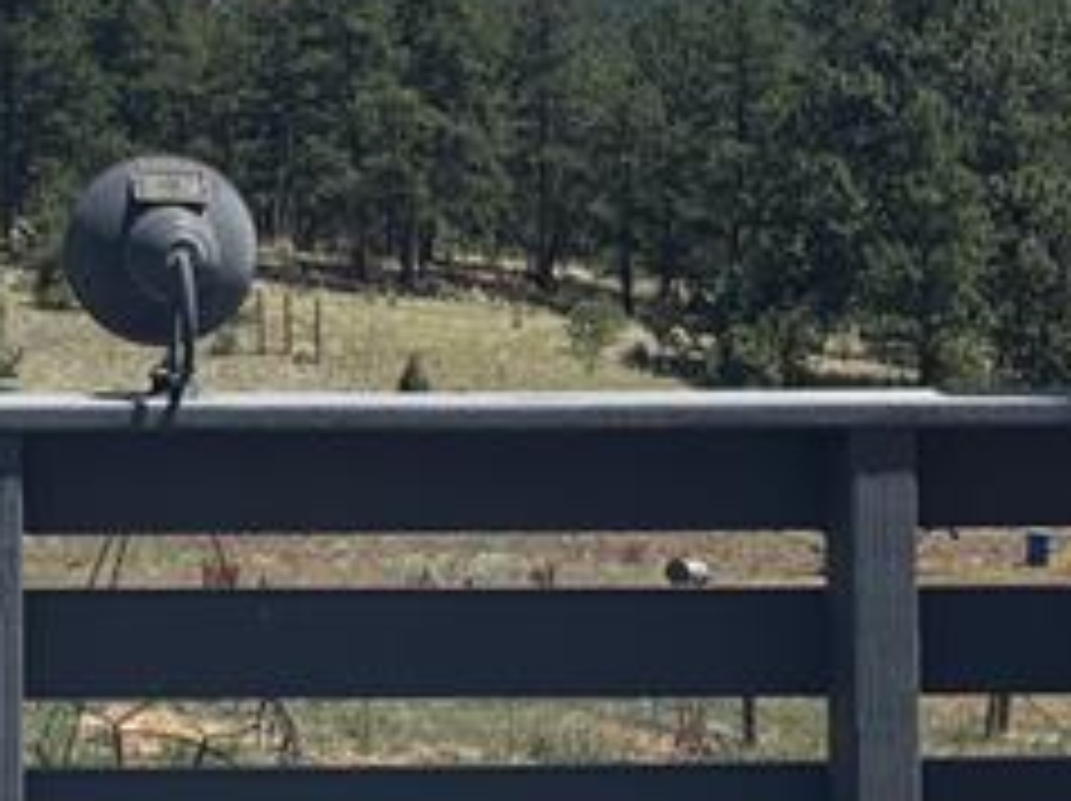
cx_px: -338
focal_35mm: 112
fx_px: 3462
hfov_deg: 16.6
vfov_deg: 13.0
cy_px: 16
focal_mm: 5.96
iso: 50
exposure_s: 1/4854
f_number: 1.6
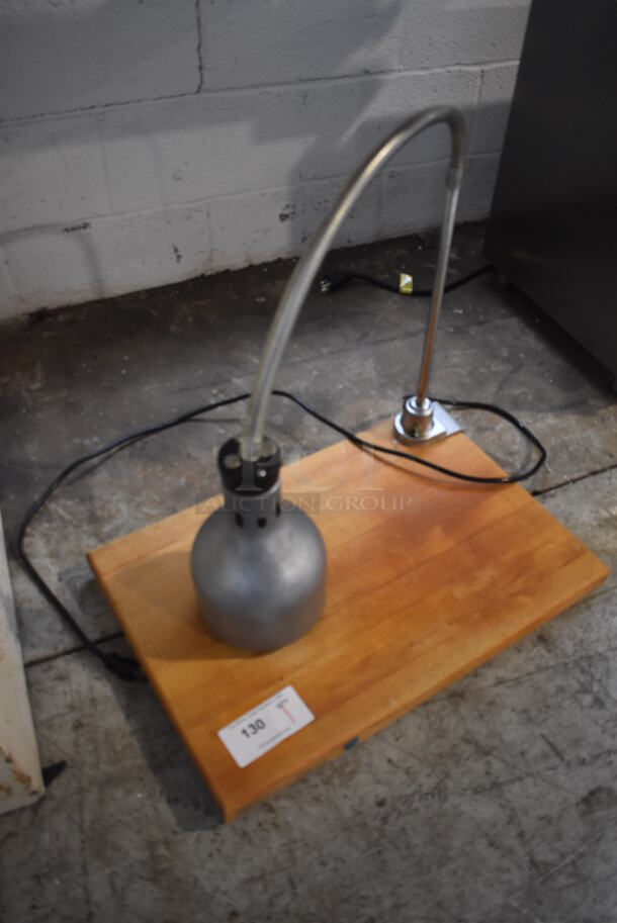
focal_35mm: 27
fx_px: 693
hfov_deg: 48.0
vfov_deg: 67.3
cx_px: 308
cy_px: 462
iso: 1600
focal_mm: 18
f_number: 3.5
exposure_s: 1/125
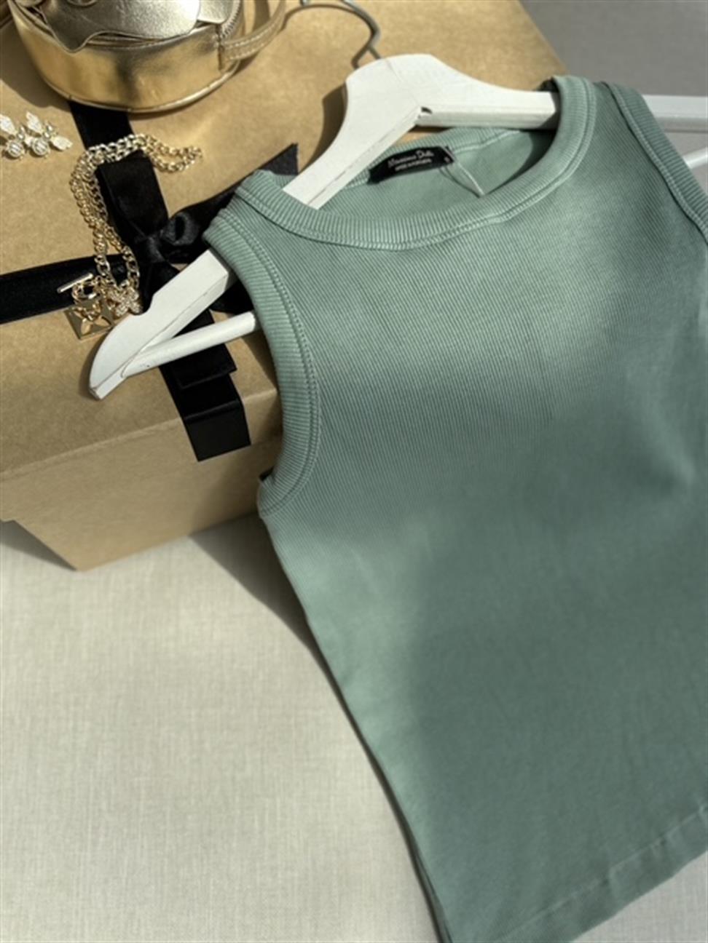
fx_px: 654
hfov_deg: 56.8
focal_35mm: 24
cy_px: 472
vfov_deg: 71.6
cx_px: 354
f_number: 1.78
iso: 80
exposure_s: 1/2203
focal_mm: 6.86
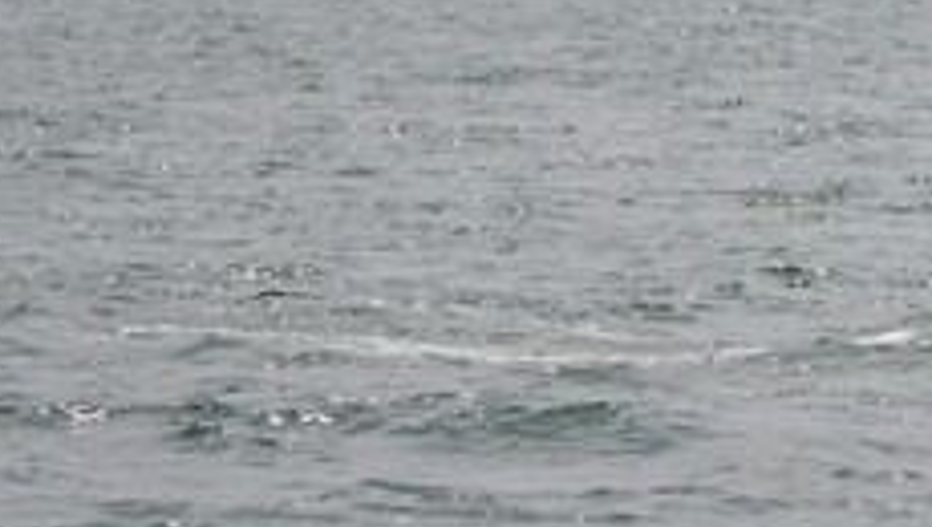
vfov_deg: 1.5
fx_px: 20239
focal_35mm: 818
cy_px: -436
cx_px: 1588
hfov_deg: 2.6
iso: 100
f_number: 5
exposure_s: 1/1250
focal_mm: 150
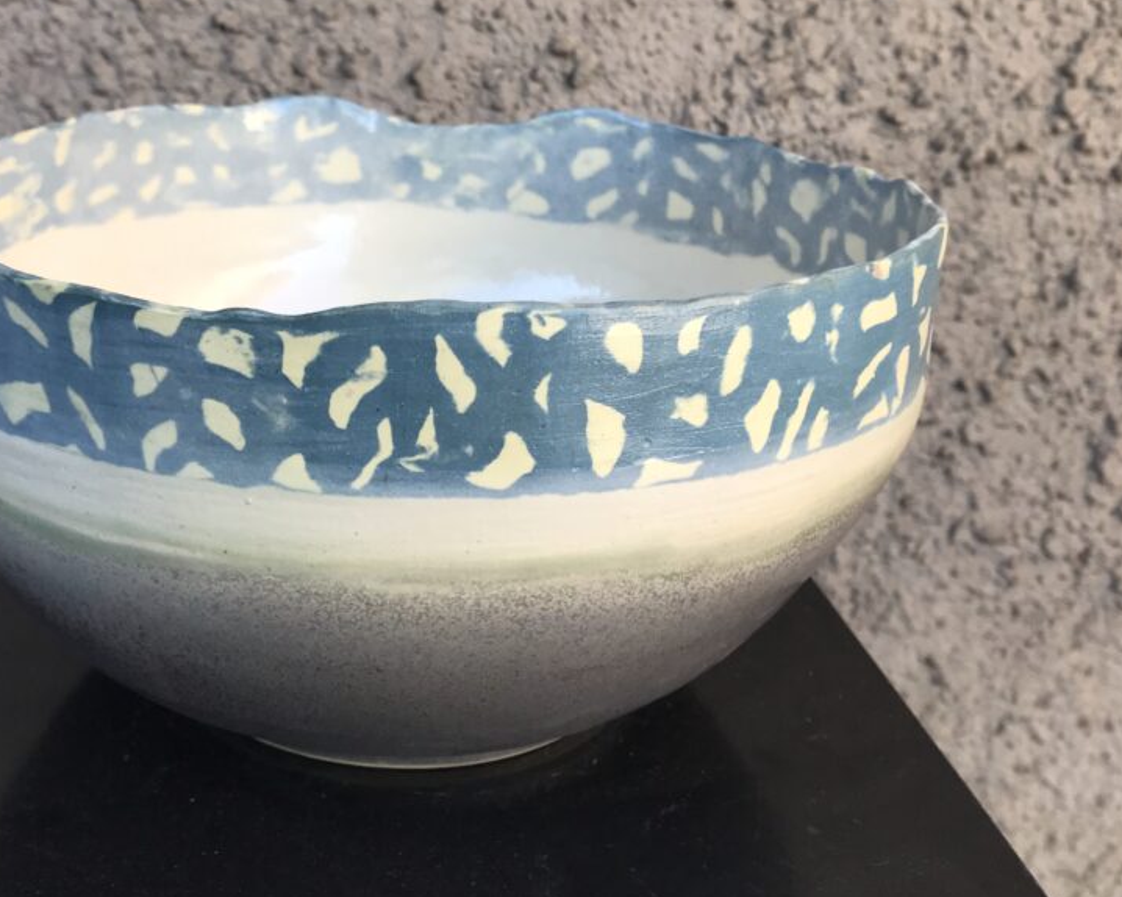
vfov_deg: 38.1
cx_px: 414
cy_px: 380
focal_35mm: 39
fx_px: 1295
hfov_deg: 46.4
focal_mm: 3.99
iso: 32
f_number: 1.8
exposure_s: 1/100
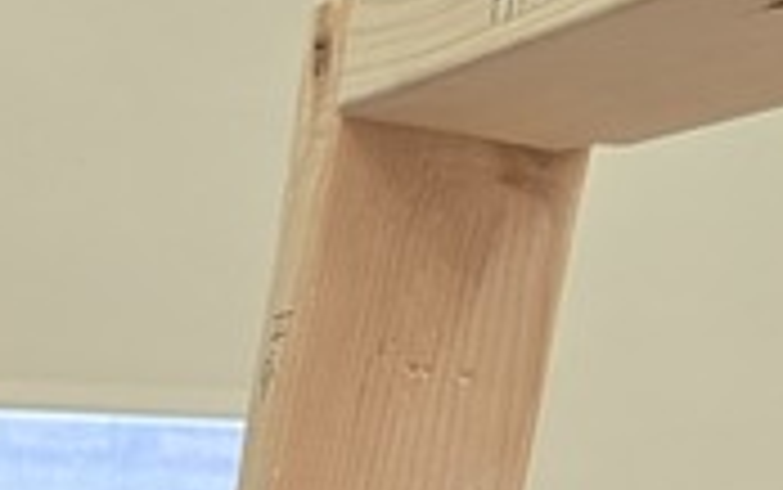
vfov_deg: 10.1
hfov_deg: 17.3
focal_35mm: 112
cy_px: 1218
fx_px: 2392
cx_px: -274
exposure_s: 1/120
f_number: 1.8
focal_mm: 5.4
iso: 160
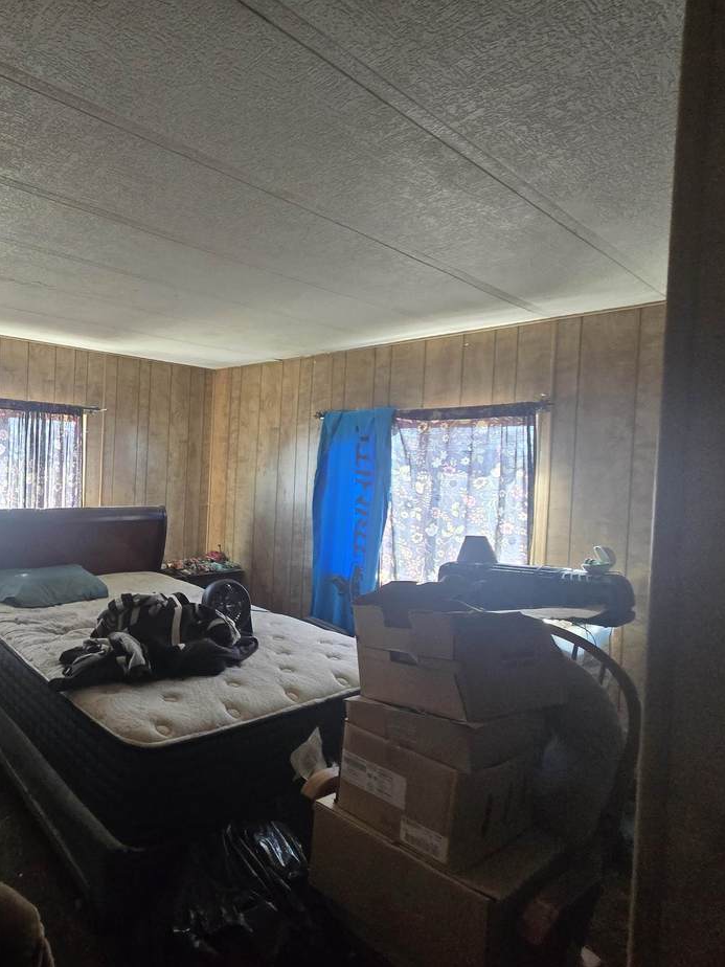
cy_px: 468
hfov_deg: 63.4
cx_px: 115
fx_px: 503
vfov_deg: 87.7
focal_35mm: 18
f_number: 2.2
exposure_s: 1/60
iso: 320
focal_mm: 2.2
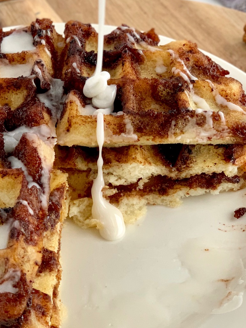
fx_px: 966
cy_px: 157
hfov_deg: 14.5
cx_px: 91
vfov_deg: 19.3
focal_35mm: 102
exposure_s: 1/60
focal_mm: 6
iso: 160
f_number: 2.4
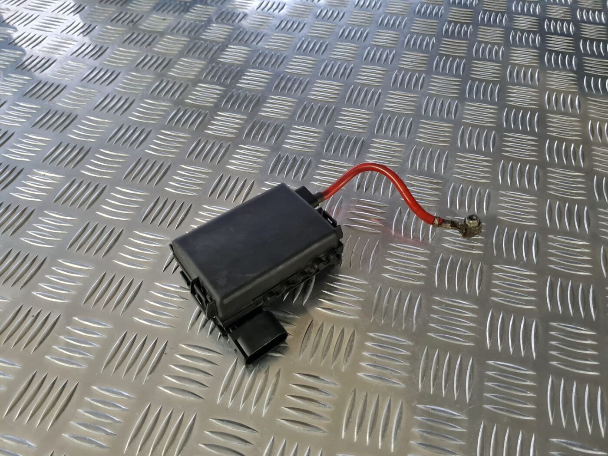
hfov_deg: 67.3
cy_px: 228
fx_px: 457
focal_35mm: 26
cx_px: 304
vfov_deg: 53.1
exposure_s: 1/33
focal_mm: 5.4
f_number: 1.8
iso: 640
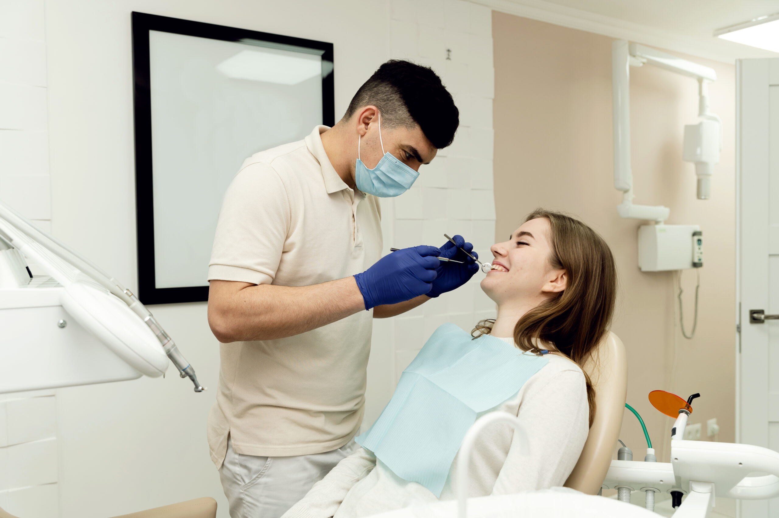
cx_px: 390
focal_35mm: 35
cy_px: 259
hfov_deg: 54.5
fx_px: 757
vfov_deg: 37.8
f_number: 3.5
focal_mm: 35
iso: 200
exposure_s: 1/200
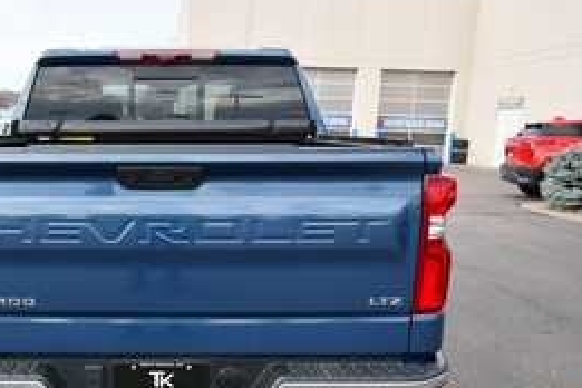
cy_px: 275
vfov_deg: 28.9
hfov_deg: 41.7
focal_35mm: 46
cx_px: 156
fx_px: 744
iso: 200
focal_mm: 20
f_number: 6.3
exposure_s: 1/250
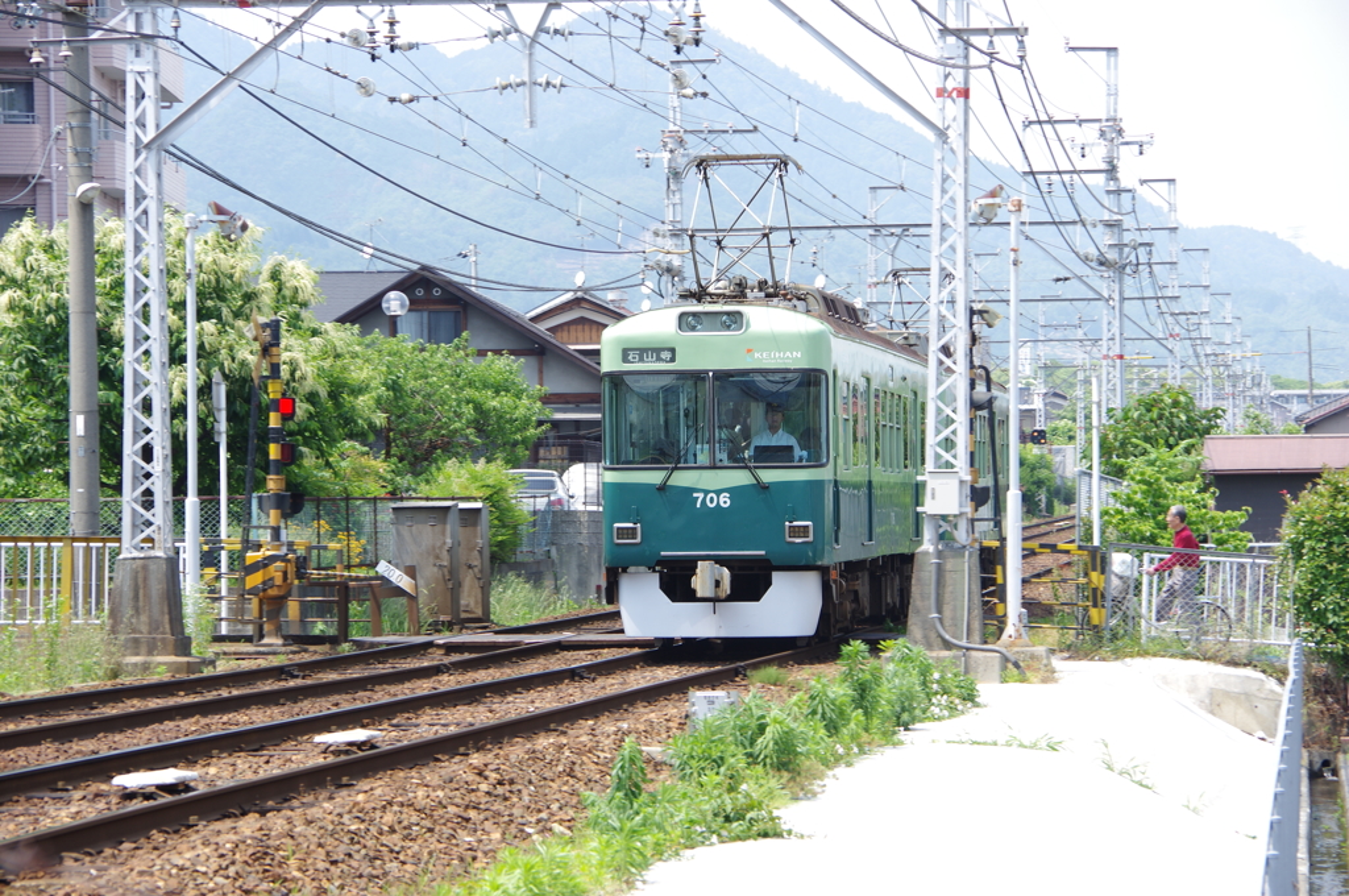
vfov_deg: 11.7
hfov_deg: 17.5
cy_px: 448
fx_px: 4379
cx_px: 674
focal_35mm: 117
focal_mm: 78
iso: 100
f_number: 10
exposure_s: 1/80
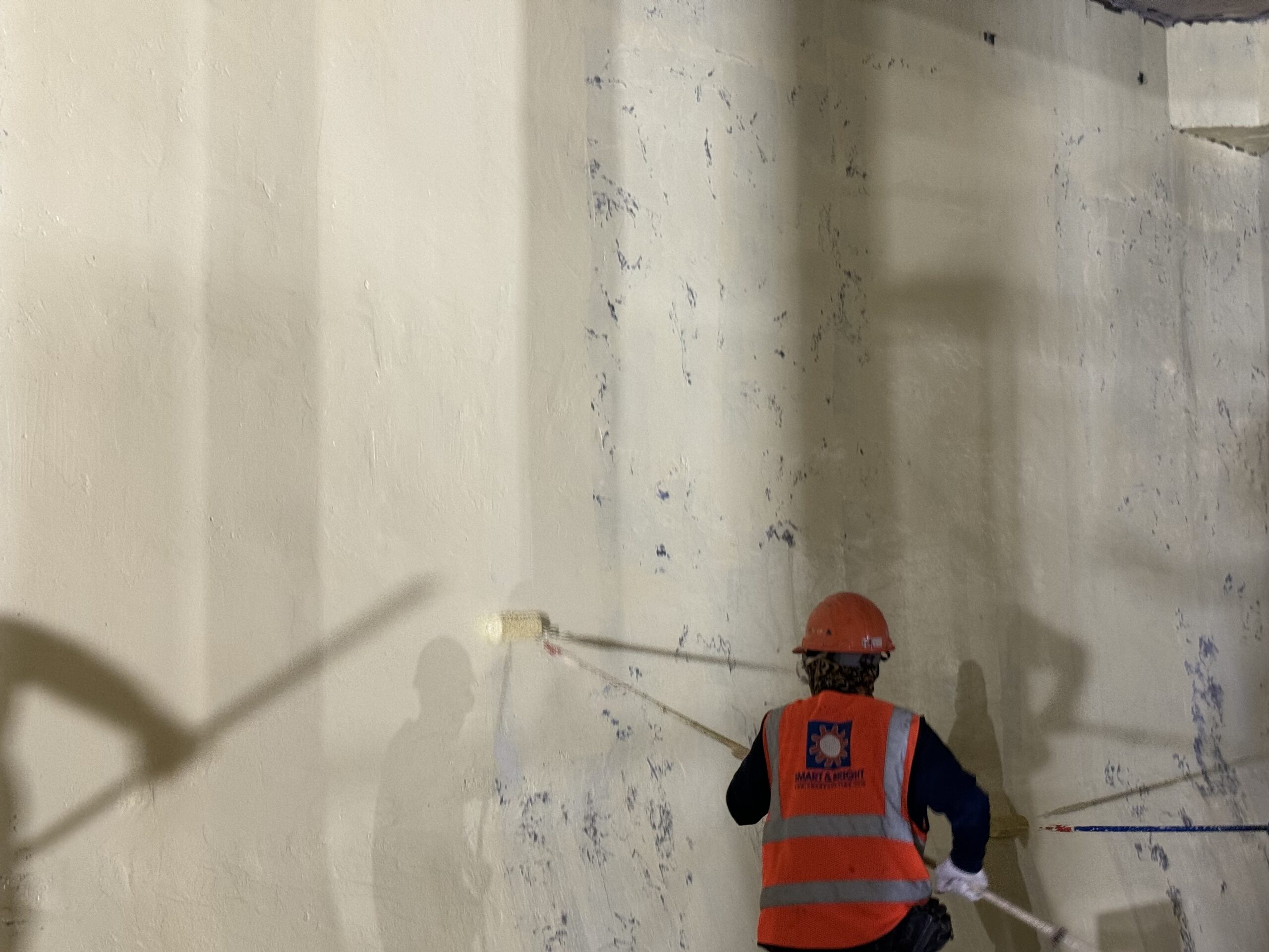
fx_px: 1760
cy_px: 476
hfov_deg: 39.7
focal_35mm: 48
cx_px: 634
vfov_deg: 30.3
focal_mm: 6.76
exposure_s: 1/33
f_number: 1.78
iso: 320
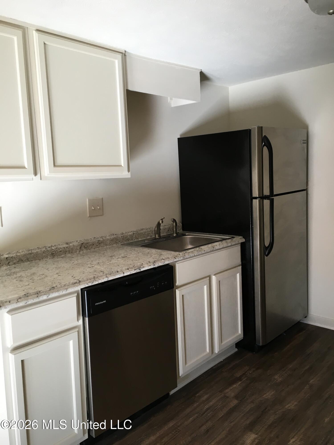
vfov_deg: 61.7
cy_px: 222
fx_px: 373
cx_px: 167
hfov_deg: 48.2
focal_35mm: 29
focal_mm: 4.15
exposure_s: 1/30
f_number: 2.2
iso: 32
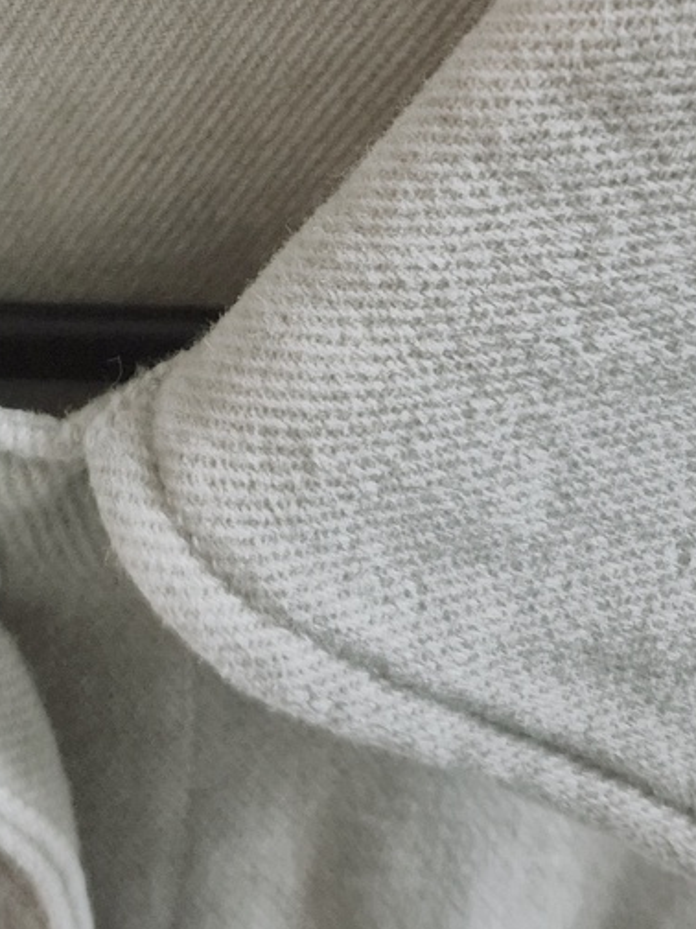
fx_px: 1957
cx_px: 53
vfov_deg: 25.0
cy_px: -63
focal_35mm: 73
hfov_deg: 19.7
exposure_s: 1/100
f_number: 1.8
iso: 1600
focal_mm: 5.4
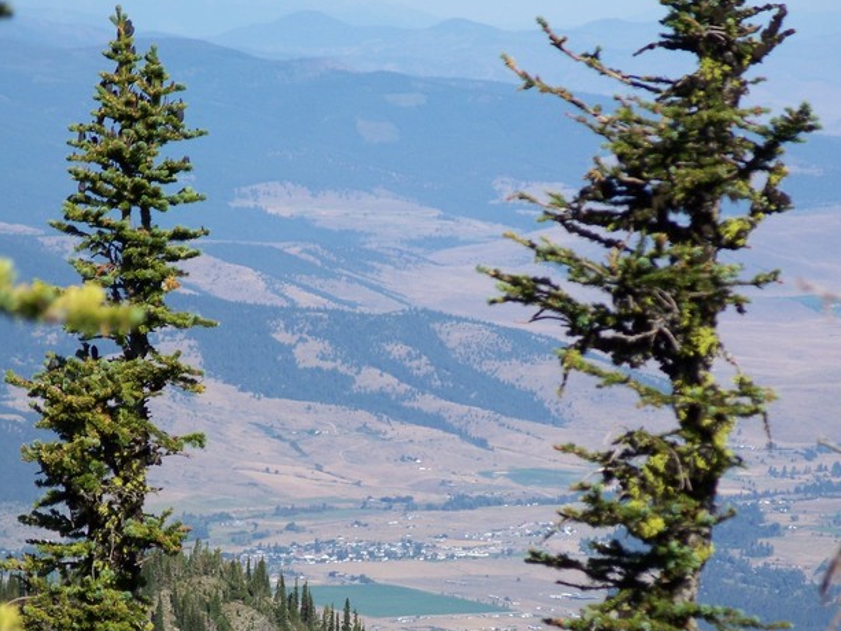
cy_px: 403
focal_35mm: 247
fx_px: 6002
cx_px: 371
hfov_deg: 8.0
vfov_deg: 6.0
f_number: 4.4
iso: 64
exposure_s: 1/500
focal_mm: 38.8
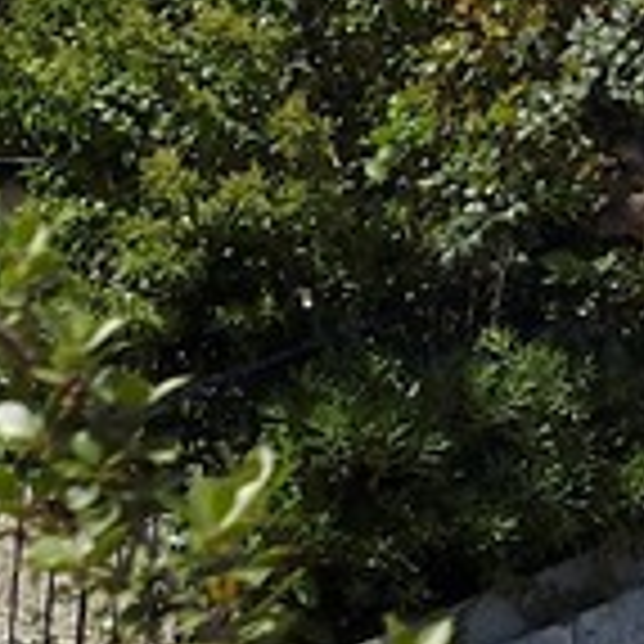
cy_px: -1545
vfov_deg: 3.6
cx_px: 3121
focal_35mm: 475
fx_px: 9998
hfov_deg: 3.4
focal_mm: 50
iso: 200
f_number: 10
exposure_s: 1/320
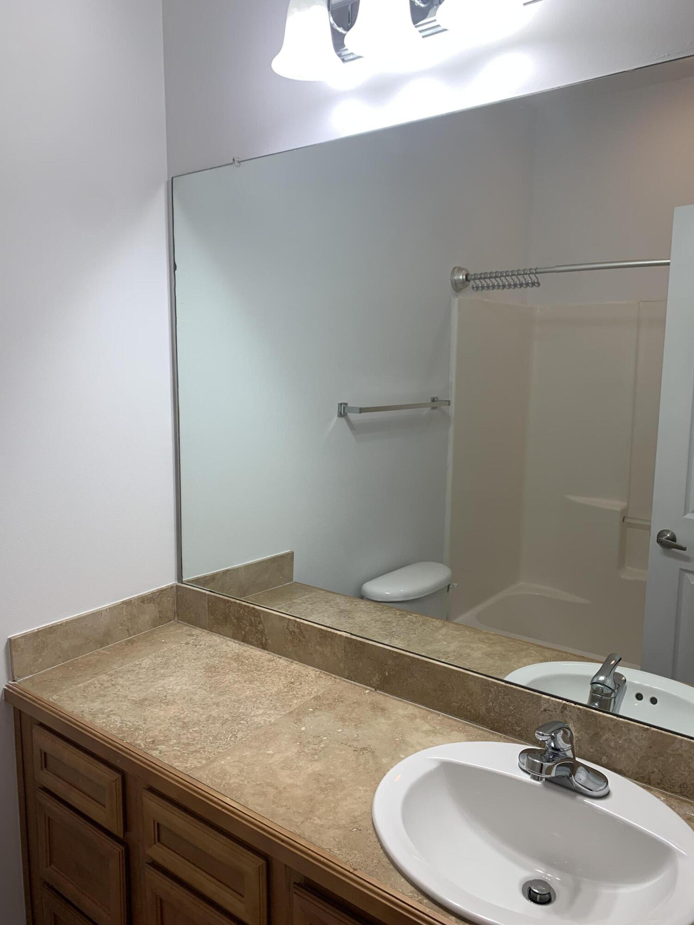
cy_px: 462
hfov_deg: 53.1
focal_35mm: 26
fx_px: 695
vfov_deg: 67.3
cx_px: 347
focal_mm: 4.25
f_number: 1.8
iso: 64
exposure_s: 1/120
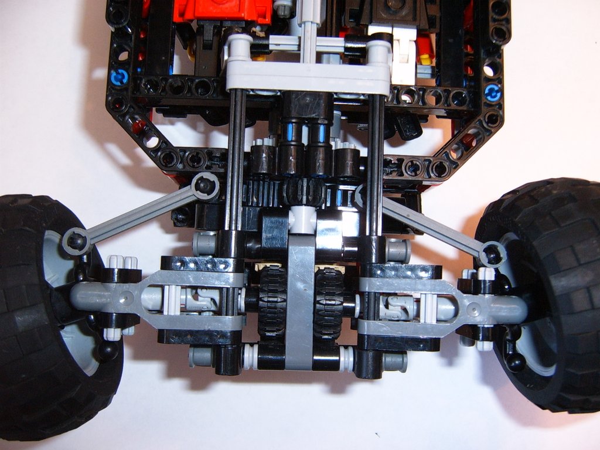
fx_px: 659
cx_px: 300
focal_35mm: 38
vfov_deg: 37.7
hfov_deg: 49.0
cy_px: 225
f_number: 2.8
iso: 141
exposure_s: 1/30
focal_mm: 5.8
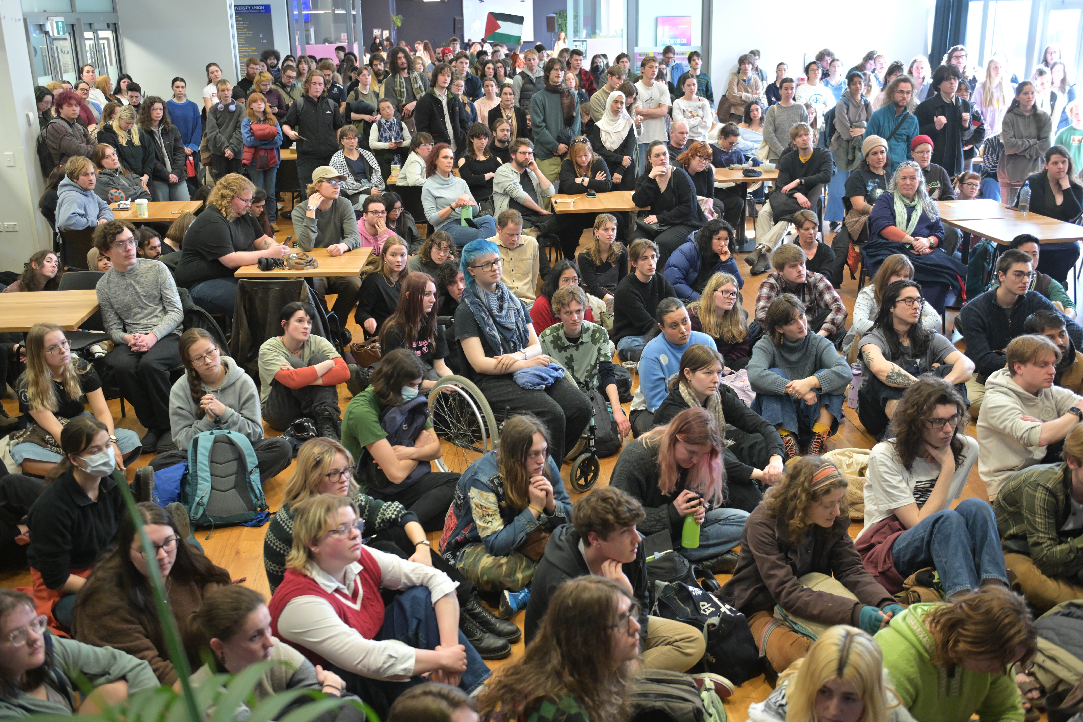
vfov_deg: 36.9
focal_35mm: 36
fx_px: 1083
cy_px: 361
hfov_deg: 53.1
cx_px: 542
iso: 2000
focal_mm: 36
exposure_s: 1/100
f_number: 4
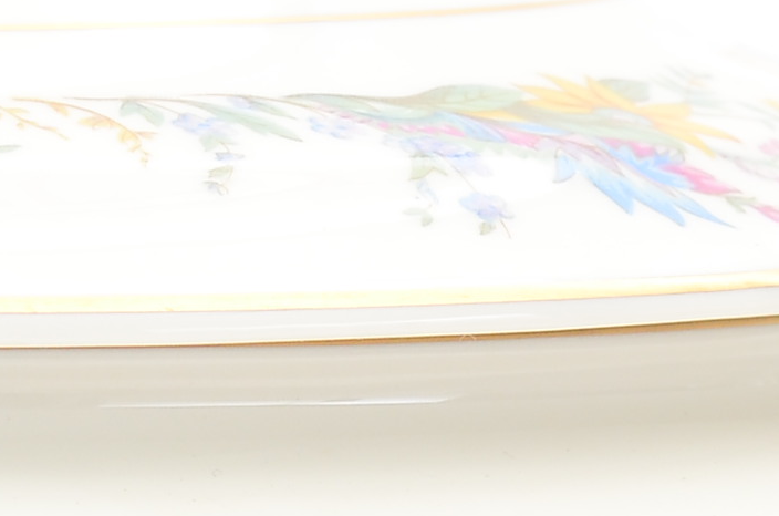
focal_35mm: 315
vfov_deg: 4.3
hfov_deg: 6.5
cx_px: -307
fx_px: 6801
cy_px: 435
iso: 250
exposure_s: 1/80
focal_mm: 40
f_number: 10
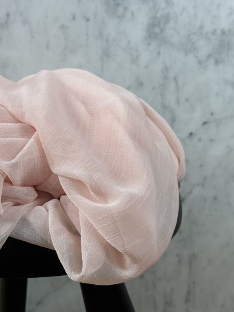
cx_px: 117
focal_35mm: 52
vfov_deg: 36.8
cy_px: 156
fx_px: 469
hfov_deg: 28.0
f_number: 1.6
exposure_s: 1/170
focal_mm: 5.96
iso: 32
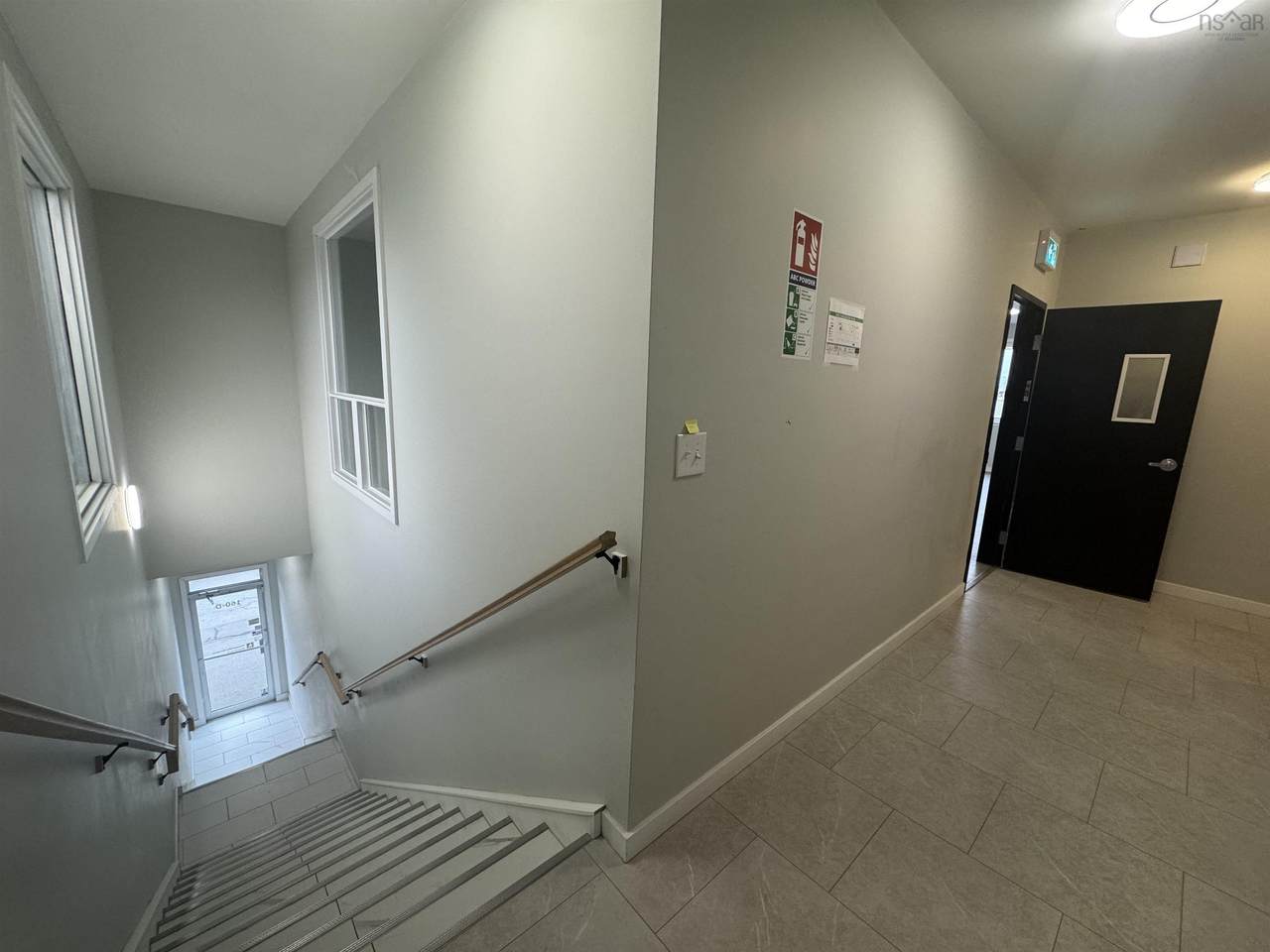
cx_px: 635
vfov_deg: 85.7
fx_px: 514
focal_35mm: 14
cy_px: 476
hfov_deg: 102.1
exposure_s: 1/120
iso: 160
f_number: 2.2
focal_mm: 2.22
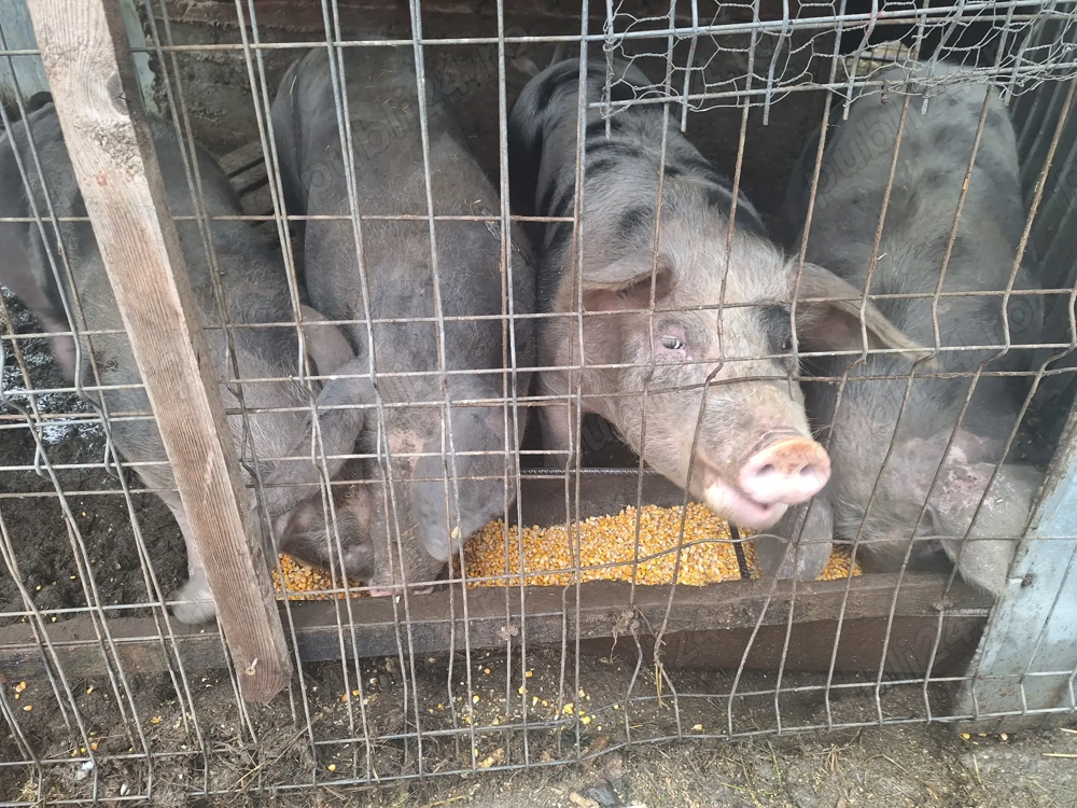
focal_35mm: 23
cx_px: 538
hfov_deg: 73.9
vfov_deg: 58.9
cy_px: 404
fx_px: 716
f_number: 1.8
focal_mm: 5.54
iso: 125
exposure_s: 1/50
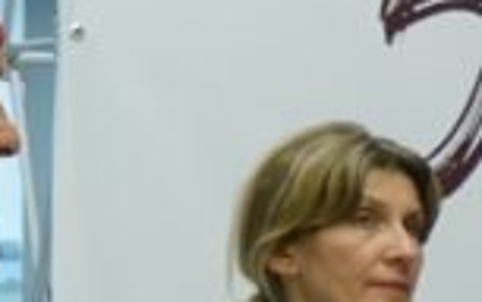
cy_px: 602
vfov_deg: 5.3
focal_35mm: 245
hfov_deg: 7.9
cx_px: 1137
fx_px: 3222
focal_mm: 24
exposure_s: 1/100
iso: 1000
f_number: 4
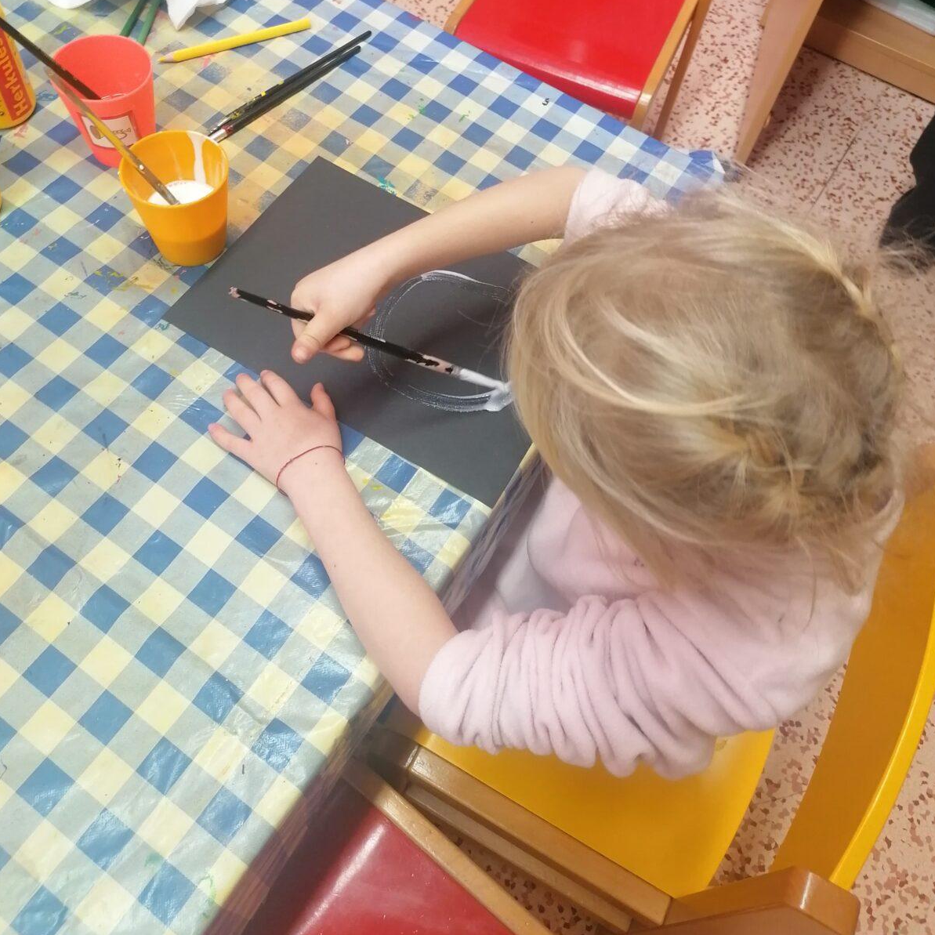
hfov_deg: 51.1
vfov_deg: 50.3
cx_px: 468
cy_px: 322
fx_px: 978
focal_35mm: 32
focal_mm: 4.75
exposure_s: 1/33.3
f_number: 1.8
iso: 200
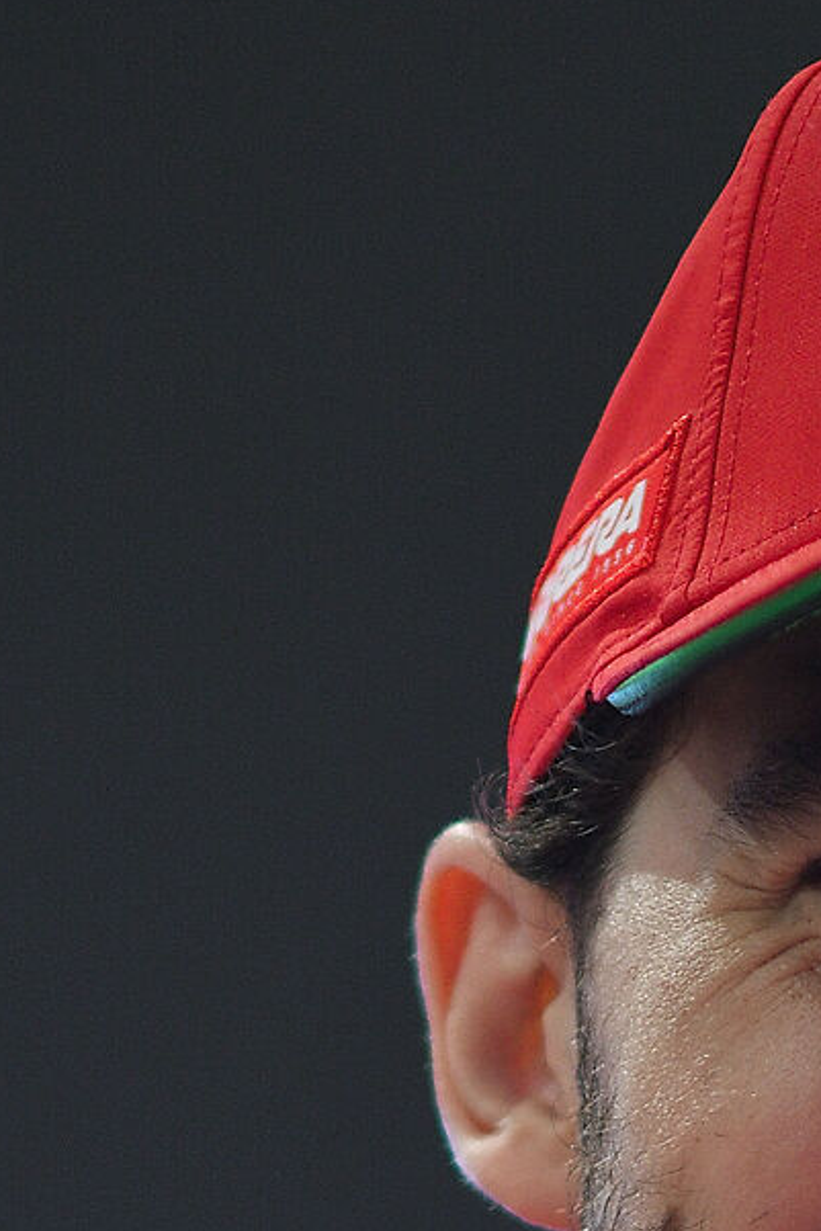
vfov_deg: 4.0
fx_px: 17332
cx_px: 1056
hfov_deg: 2.7
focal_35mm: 507
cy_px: 2020
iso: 320
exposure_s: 1/250
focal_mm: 85
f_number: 3.2
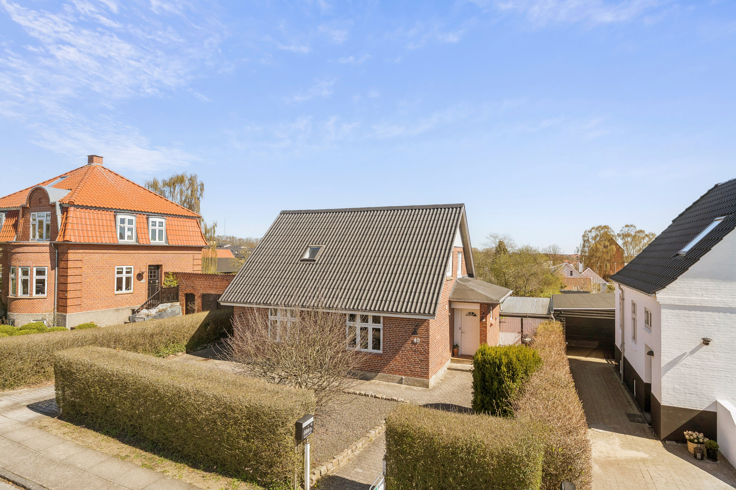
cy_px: 245
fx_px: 409
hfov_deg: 84.0
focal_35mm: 20
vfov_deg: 61.9
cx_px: 368
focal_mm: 20
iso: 800
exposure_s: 1/2500
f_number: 7.1
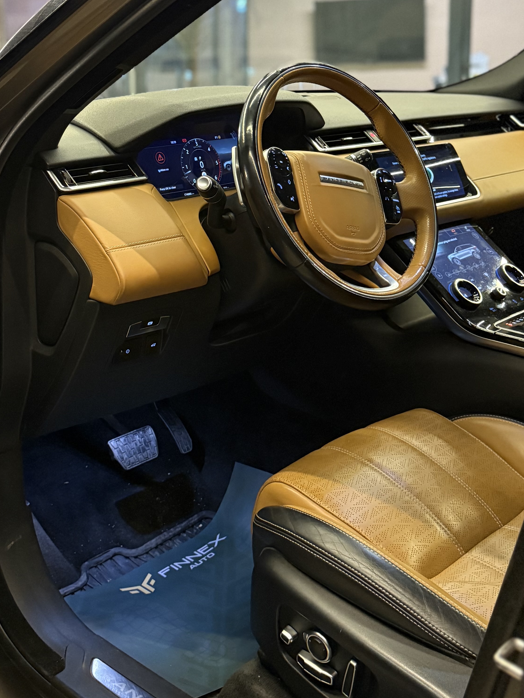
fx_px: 928
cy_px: 181
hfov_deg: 31.4
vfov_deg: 40.2
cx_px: 212
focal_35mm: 46
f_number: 1.78
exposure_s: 1/33
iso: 800
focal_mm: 6.76
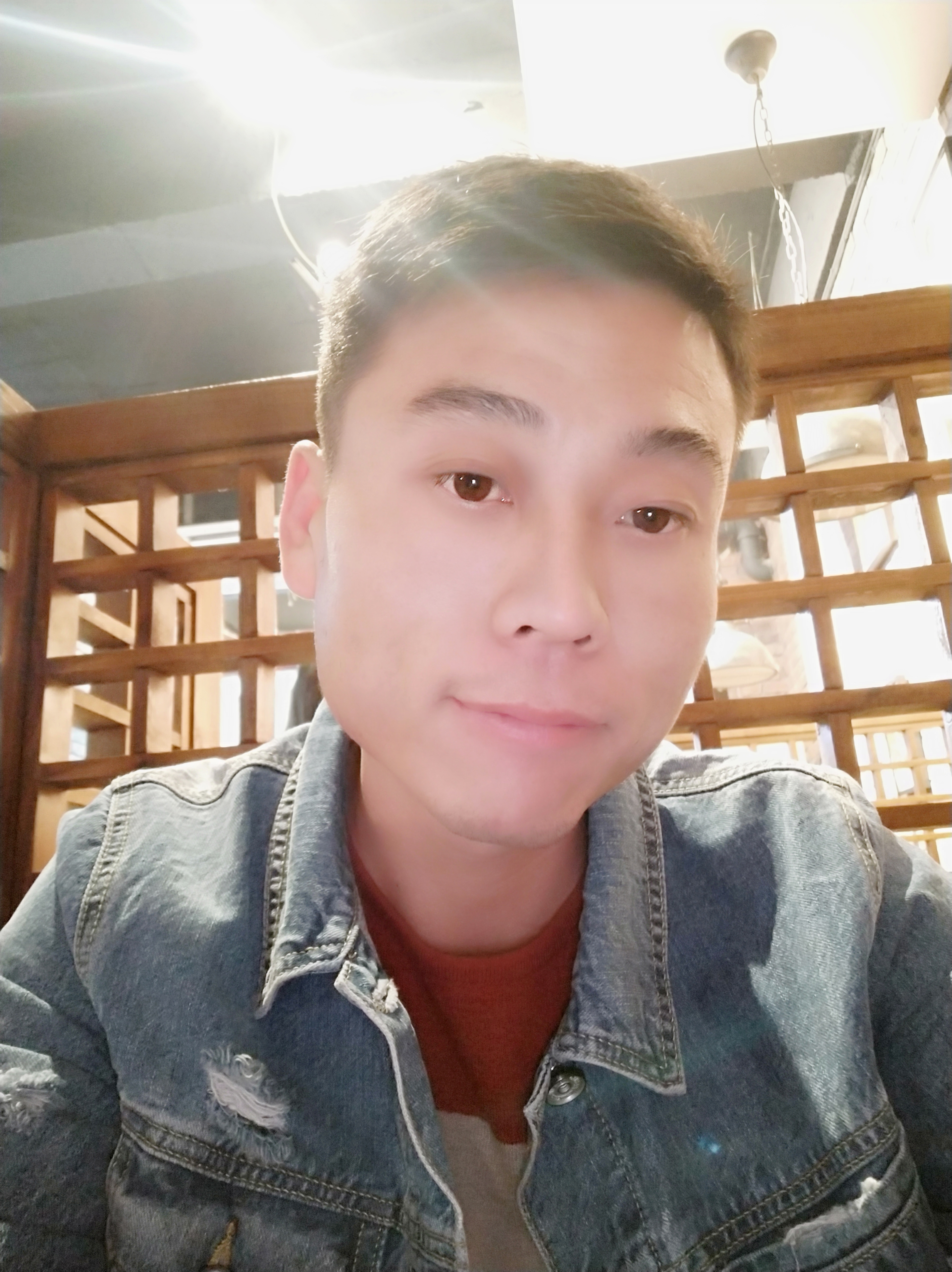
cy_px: 636
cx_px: 476
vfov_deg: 76.4
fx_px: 808
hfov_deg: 61.0
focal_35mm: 22
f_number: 2
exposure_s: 1/12
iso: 2500
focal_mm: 3.86
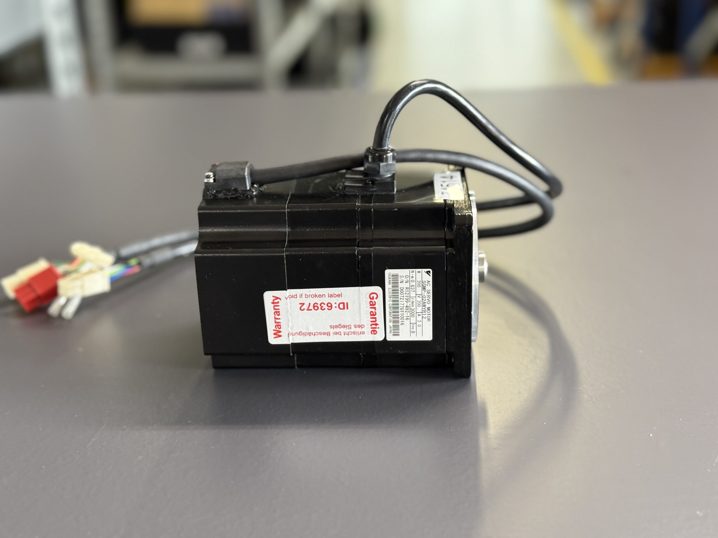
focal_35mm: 48
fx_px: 996
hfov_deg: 39.7
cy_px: 269
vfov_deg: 30.3
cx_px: 359
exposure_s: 1/50
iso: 200
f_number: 1.78
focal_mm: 6.76
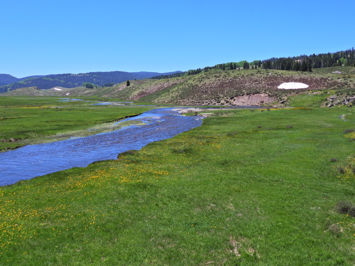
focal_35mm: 35
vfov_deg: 40.7
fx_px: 359
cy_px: 133
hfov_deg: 52.6
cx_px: 178
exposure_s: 1/1600
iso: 100
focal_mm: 6.2
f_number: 3.2
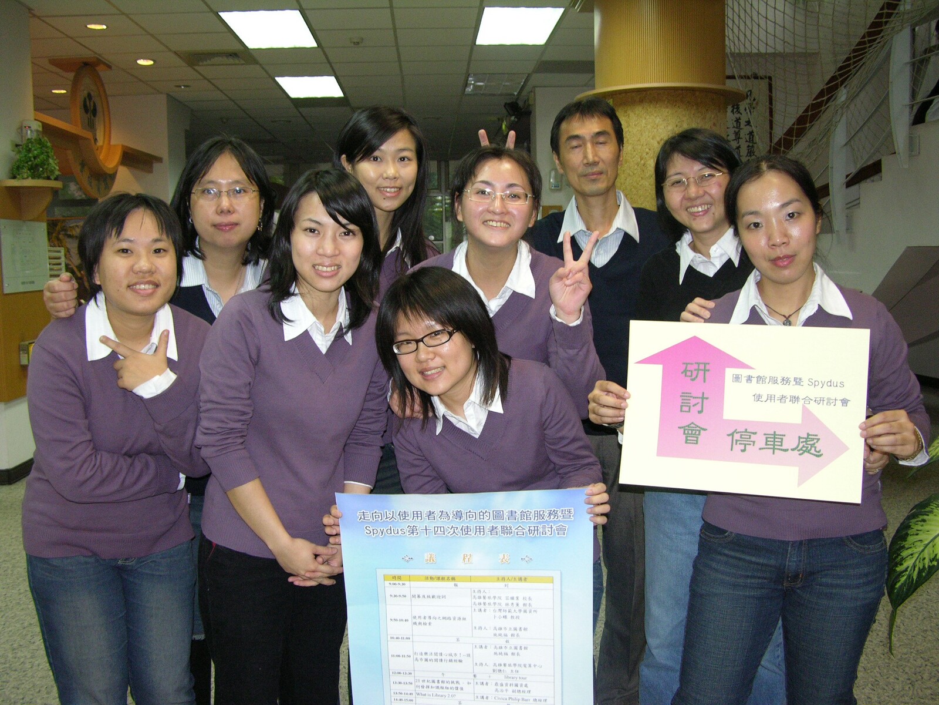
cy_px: 352
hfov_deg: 52.6
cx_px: 470
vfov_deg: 40.7
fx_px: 949
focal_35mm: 35
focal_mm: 8.9
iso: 200
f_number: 2.8
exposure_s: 1/60.1
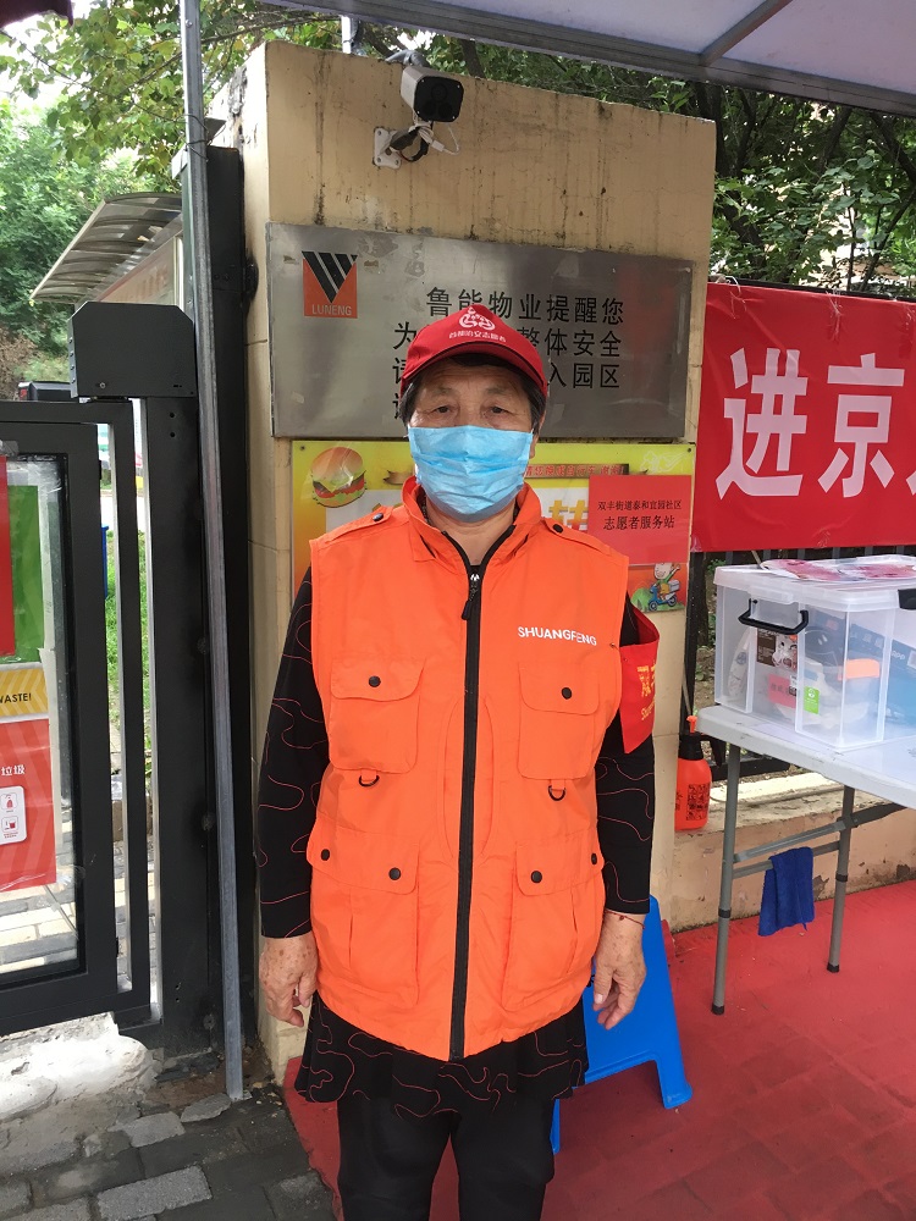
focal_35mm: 29
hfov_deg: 48.2
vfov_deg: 61.7
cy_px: 610
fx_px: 1023
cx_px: 458
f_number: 2.2
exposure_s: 1/33
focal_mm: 4.15
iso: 50
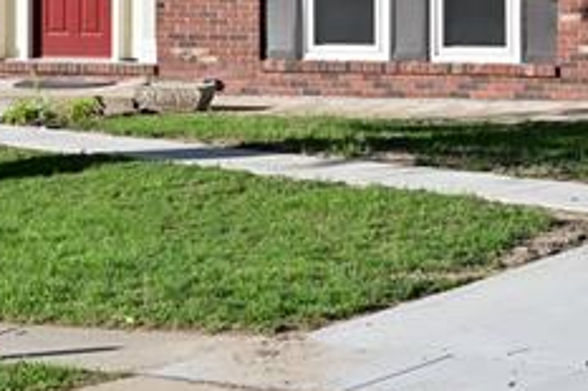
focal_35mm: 176
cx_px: 567
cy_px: -214
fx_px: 2873
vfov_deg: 7.6
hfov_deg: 11.6
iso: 140
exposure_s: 1/400
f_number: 5.6
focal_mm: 40
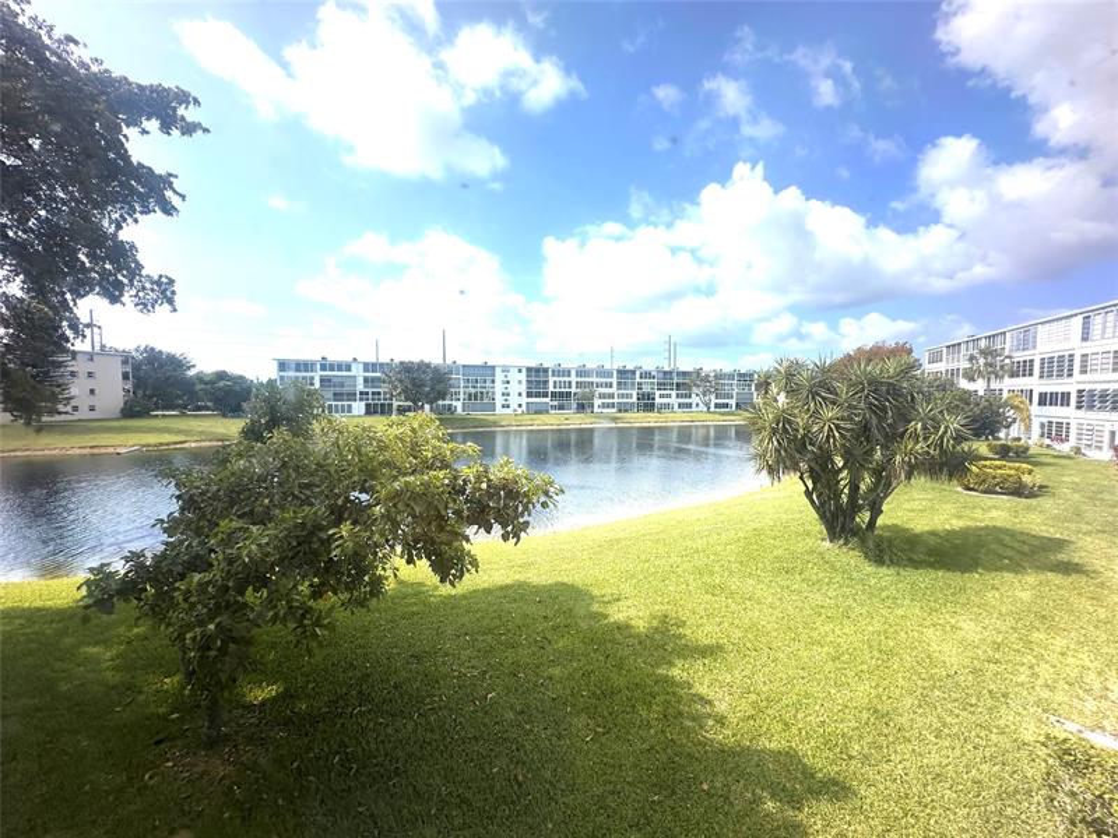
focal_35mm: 14
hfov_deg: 102.1
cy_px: 419
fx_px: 452
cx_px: 559
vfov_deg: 85.7
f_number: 2.2
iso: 40
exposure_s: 1/251
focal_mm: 2.22
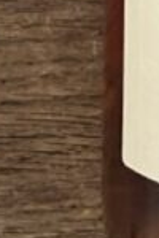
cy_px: -376
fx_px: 1226
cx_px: 285
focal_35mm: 185
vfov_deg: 9.6
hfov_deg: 7.2
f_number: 1.6
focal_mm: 5.1
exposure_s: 1/50
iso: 400
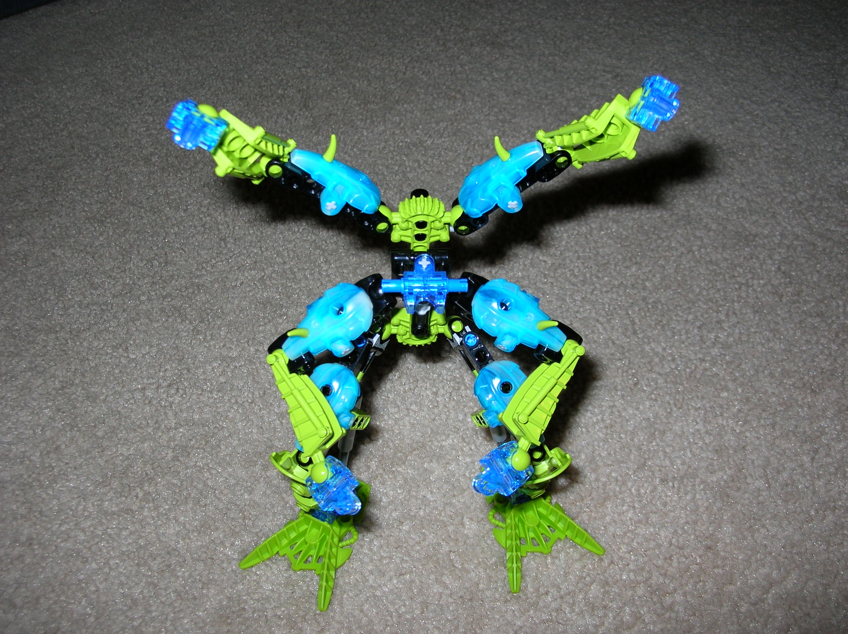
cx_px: 424
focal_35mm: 36
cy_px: 317
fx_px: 881
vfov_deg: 39.6
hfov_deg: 51.4
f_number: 2.7
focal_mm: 6
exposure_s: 1/60.1
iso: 50
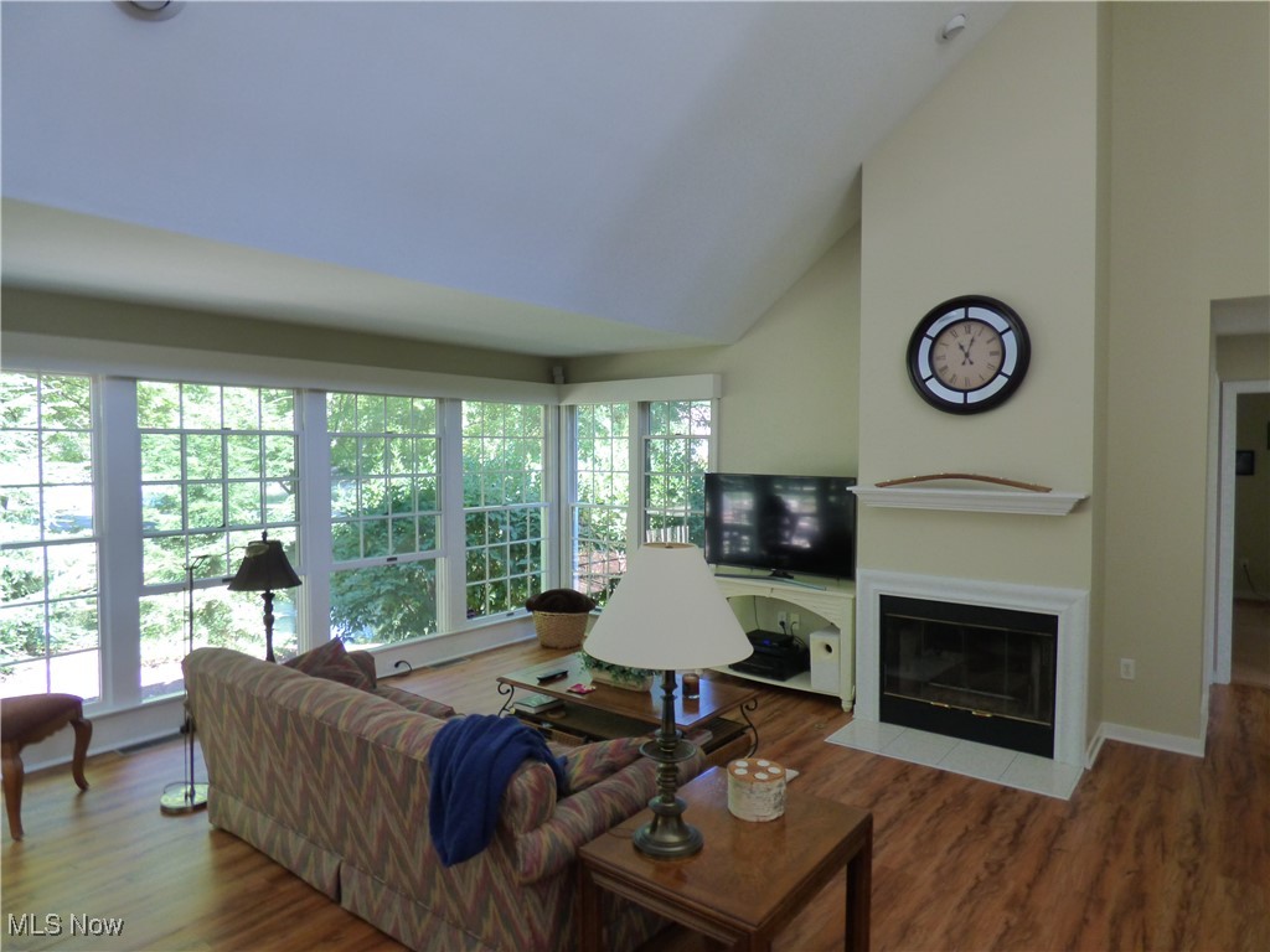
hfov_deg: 81.7
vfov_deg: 66.0
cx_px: 635
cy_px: 476
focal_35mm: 20
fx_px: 734
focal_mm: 3.58
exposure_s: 1/60
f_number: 2.8
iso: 400
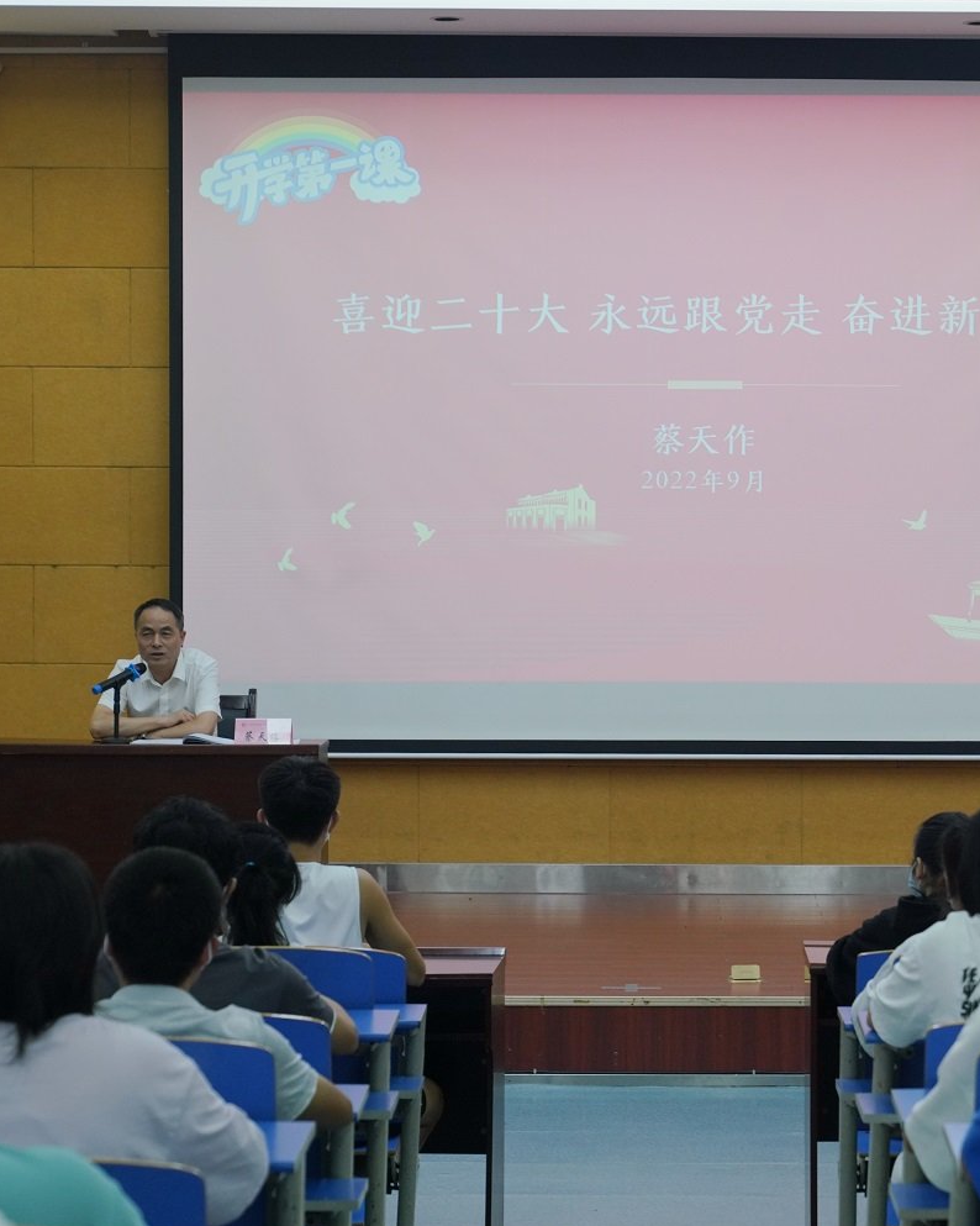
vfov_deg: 20.2
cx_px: 684
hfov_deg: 16.1
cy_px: 615
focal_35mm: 95
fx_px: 3445
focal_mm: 67
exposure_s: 1/160
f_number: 4
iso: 1250
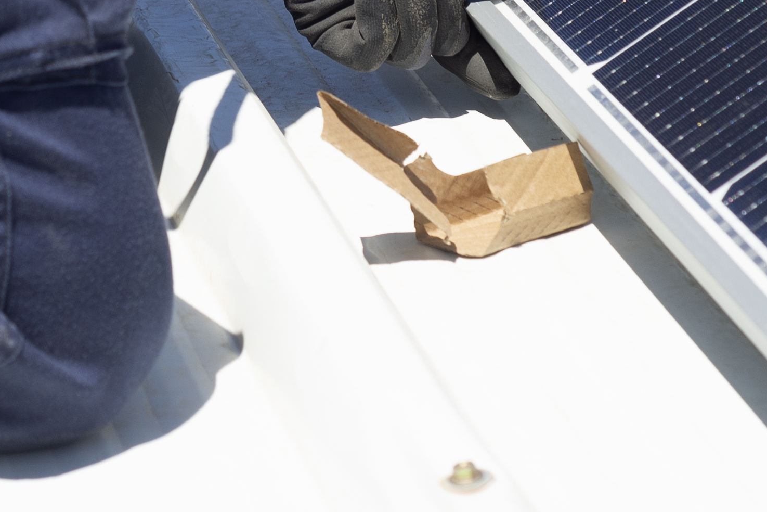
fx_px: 4347
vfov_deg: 6.6
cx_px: -62
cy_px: -273
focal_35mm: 204
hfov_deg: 10.0
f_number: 5.6
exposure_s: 1/640
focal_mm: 50
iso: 100
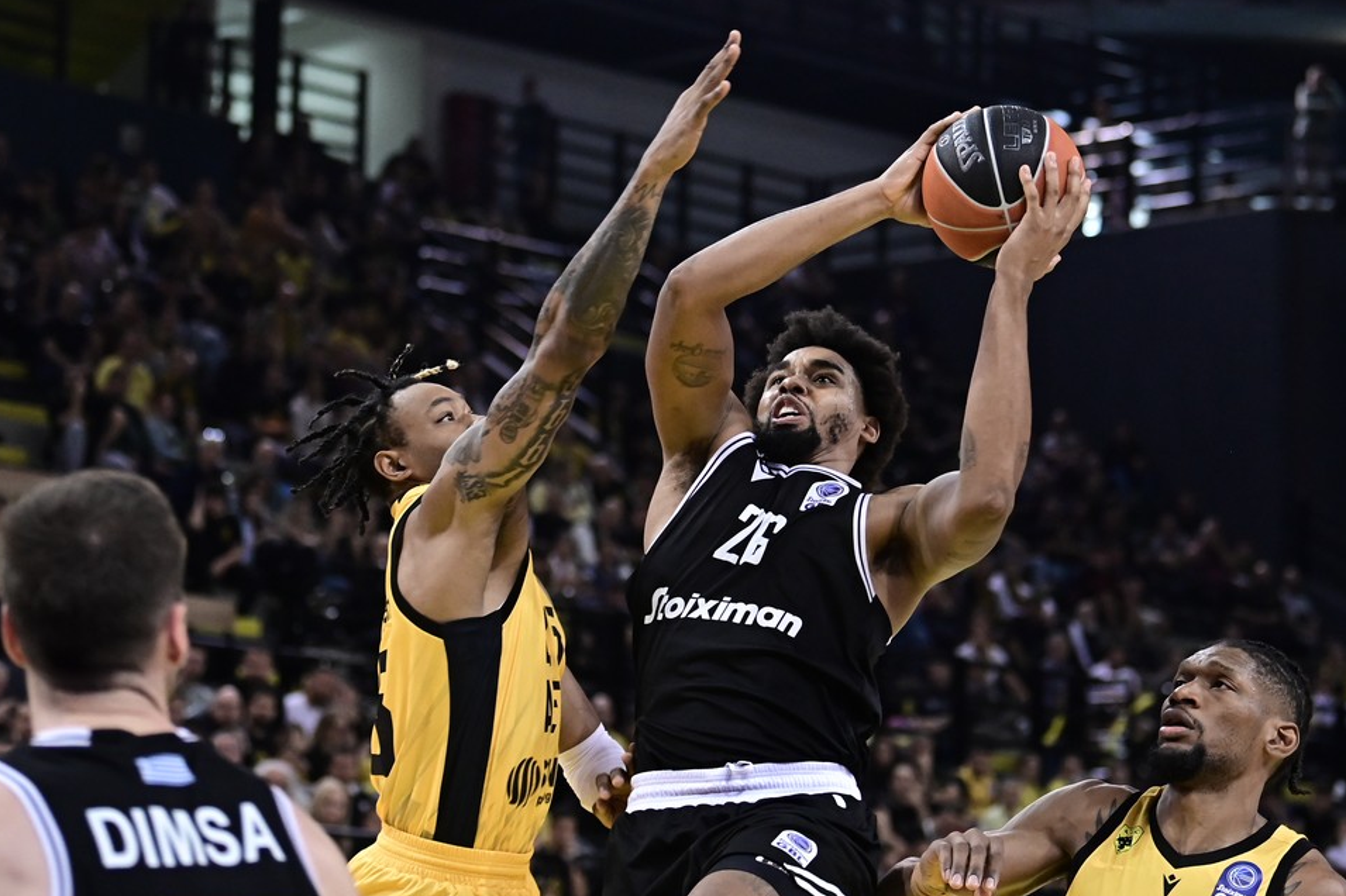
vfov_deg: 15.5
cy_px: 343
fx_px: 3289
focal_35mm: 88
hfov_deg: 23.1
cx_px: 674
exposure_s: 1/1000
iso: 2000
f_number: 2.8
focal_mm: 70
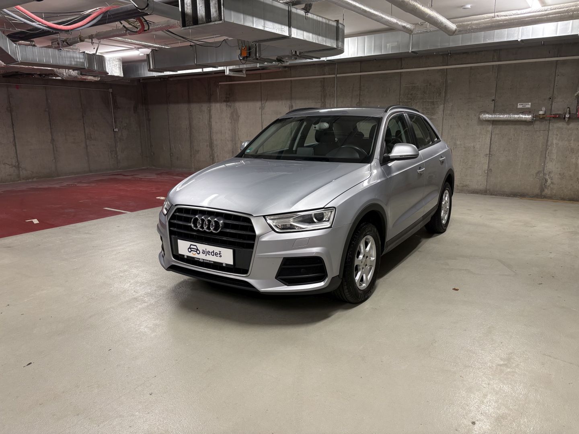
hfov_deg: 67.3
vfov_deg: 53.1
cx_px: 290
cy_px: 217
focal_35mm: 26
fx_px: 435
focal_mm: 5.96
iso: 125
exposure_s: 1/50
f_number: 1.6
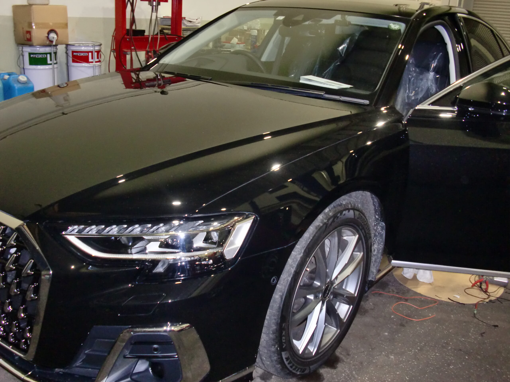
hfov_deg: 51.4
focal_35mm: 36
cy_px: 191
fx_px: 530
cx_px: 255
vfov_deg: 39.7
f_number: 2.8
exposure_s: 1/60
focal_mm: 6.3
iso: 400
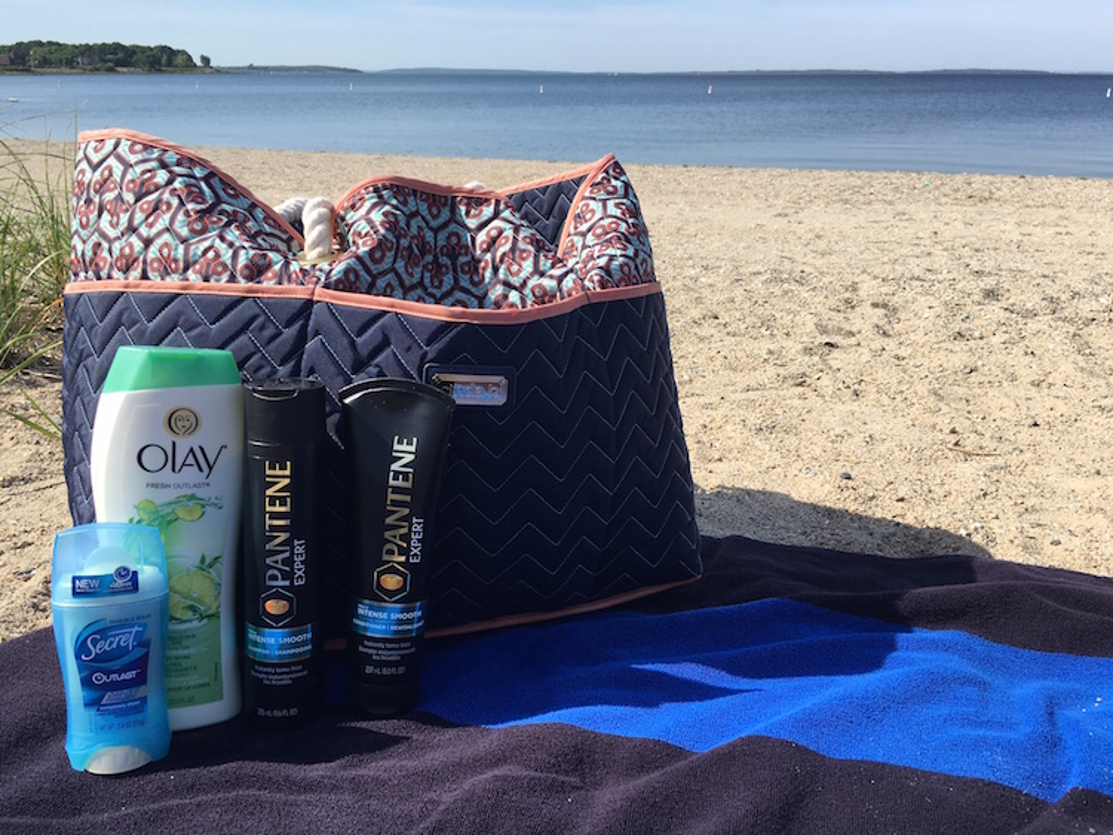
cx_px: 556
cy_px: 418
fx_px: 933
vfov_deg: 48.3
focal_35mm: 29
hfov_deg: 61.6
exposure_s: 1/1202
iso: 25
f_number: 2.2
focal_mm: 4.15
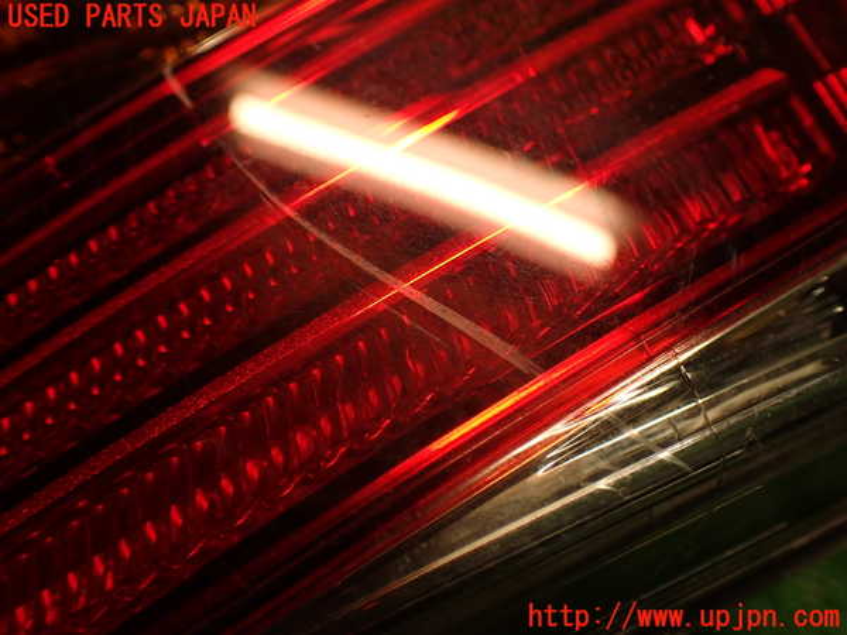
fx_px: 881
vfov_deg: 39.7
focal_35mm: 36
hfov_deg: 51.4
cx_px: 424
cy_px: 318
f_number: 2.5
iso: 200
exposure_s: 1/40
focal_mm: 6.37
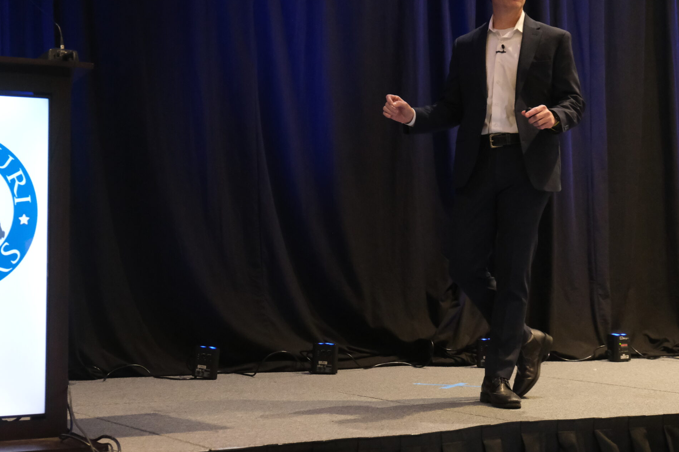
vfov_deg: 18.7
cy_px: 198
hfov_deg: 27.6
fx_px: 1377
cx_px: 252
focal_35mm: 73
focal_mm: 35.8
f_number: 4
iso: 6400
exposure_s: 1/100
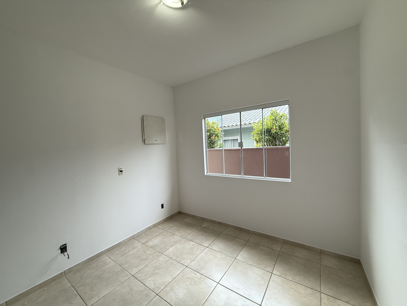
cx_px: 204
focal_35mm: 14
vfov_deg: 85.7
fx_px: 165
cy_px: 153
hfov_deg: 102.1
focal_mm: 2.22
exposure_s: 1/120
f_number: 2.2
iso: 125
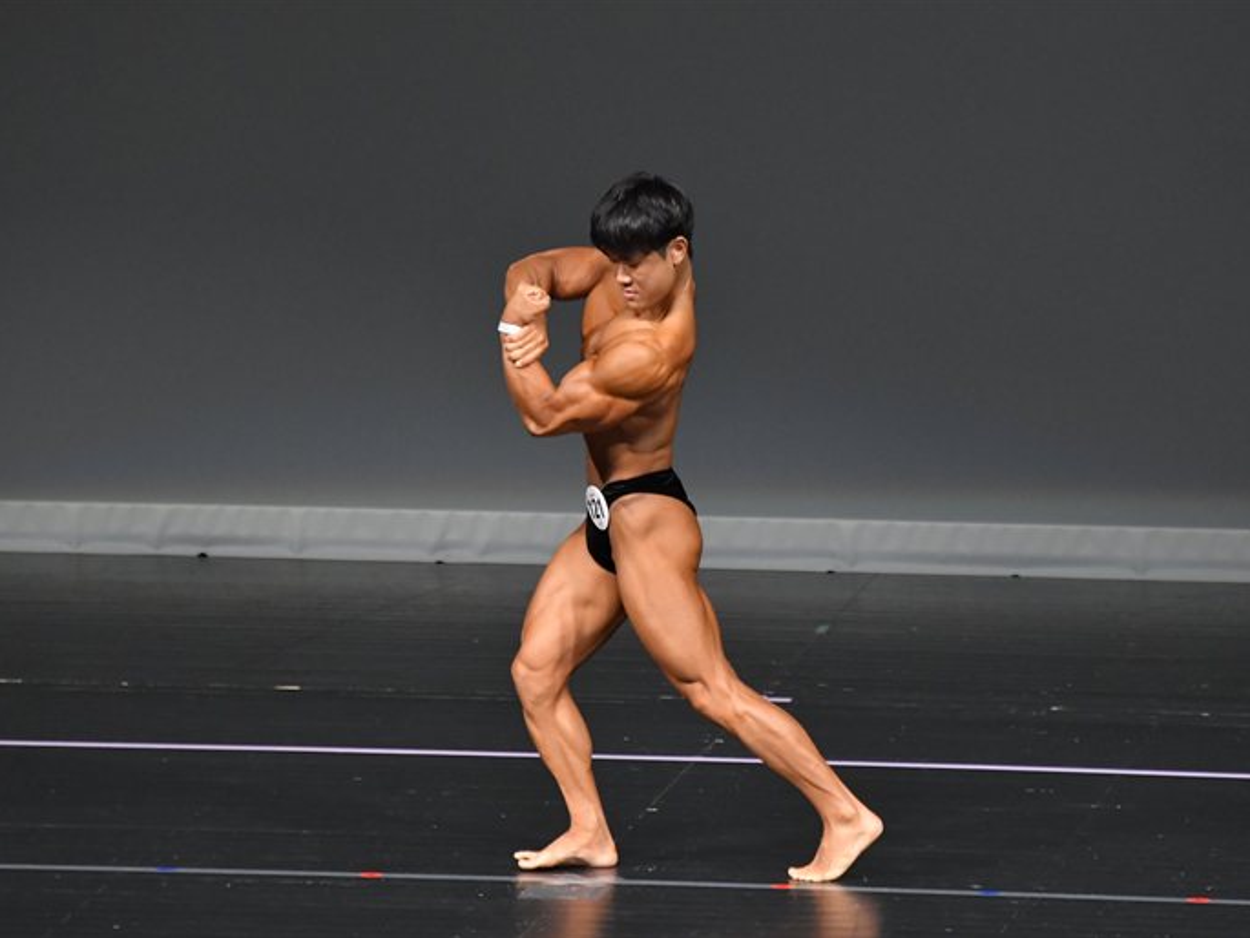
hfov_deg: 5.3
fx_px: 13544
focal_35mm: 375
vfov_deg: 4.0
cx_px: 660
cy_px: 469
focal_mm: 230
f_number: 5.6
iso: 4000
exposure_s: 1/400
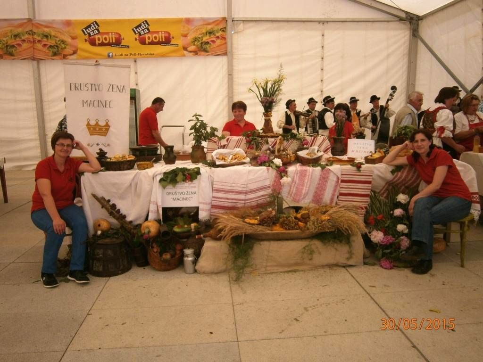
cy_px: 181
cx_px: 242
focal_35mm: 26
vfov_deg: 53.1
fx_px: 363
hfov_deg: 67.3
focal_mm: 4.7
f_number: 2.8
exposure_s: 1/400
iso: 80
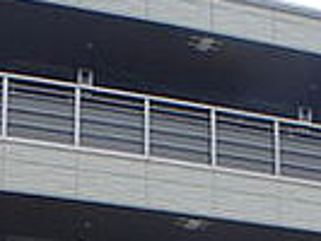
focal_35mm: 98
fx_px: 910
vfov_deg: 12.8
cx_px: 145
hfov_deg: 20.0
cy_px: 507
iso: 125
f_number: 6
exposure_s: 1/400
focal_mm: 3.7
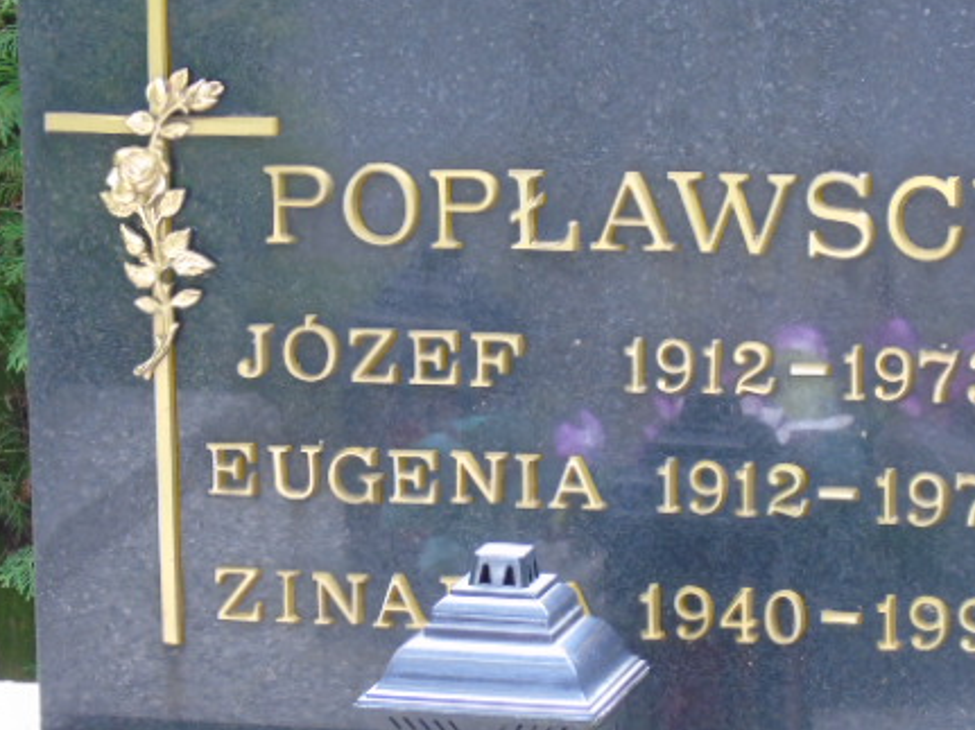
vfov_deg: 7.0
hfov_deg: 9.4
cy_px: 461
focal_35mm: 211
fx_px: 5941
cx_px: 602
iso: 400
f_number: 4.7
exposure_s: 1/60
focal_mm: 25
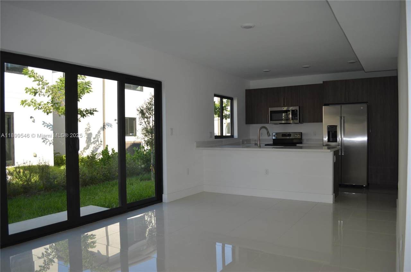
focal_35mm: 27
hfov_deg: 67.5
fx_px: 308
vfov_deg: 47.7
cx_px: 206
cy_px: 136
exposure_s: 1/200
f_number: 3.5
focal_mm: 18
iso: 125
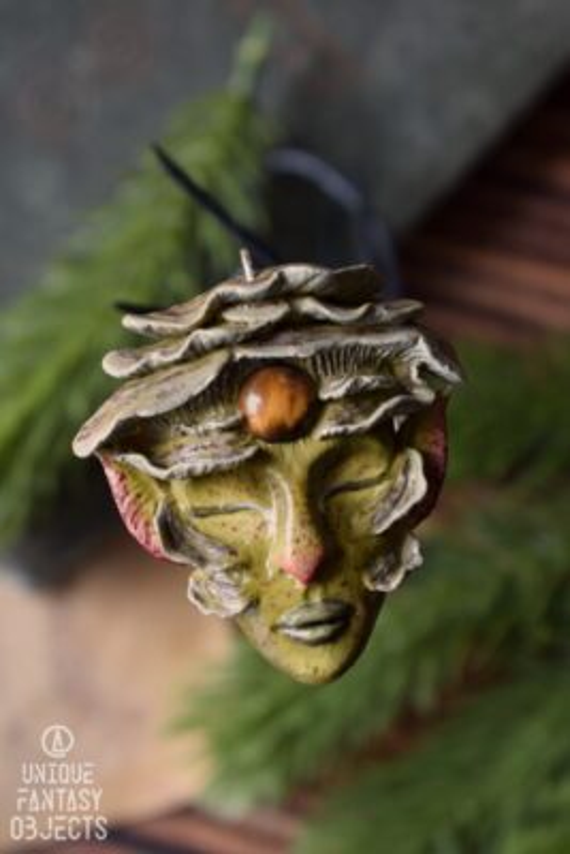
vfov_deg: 24.6
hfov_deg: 16.6
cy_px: 427
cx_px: 285
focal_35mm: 82
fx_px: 1958
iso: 400
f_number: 5.6
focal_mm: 55
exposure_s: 1/125
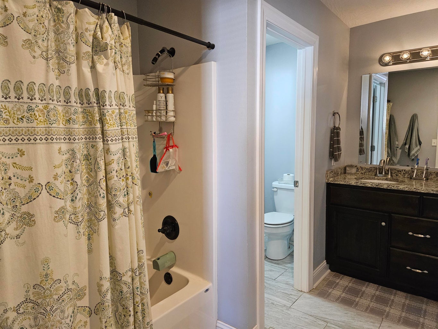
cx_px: 219
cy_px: 164
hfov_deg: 73.9
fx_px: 291
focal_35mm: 23
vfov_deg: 58.9
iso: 1000
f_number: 1.8
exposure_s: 1/120
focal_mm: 5.4
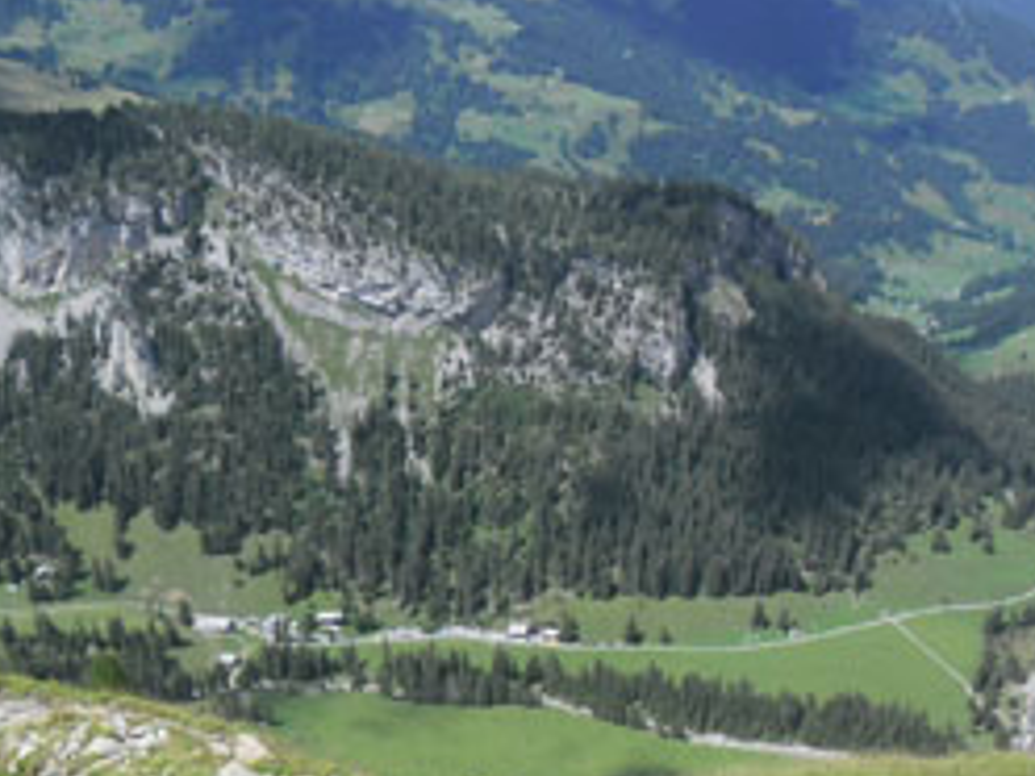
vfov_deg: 28.5
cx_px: 396
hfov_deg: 38.7
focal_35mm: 49
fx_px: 1465
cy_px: 697
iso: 80
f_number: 3.5
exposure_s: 1/583
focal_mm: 4.9
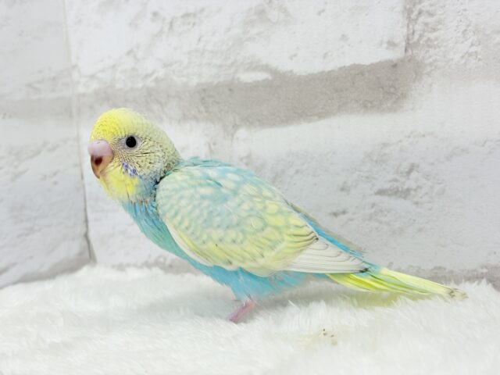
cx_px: 250
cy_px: 188
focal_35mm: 52
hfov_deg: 36.8
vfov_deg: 28.0
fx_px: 751
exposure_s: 1/100
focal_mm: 5.96
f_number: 1.6
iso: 50
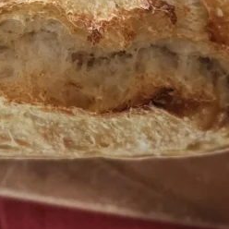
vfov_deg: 25.6
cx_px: 52
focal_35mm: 63
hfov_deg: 26.9
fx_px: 472
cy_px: -11
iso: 320
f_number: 1.8
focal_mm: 5.54
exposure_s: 1/60
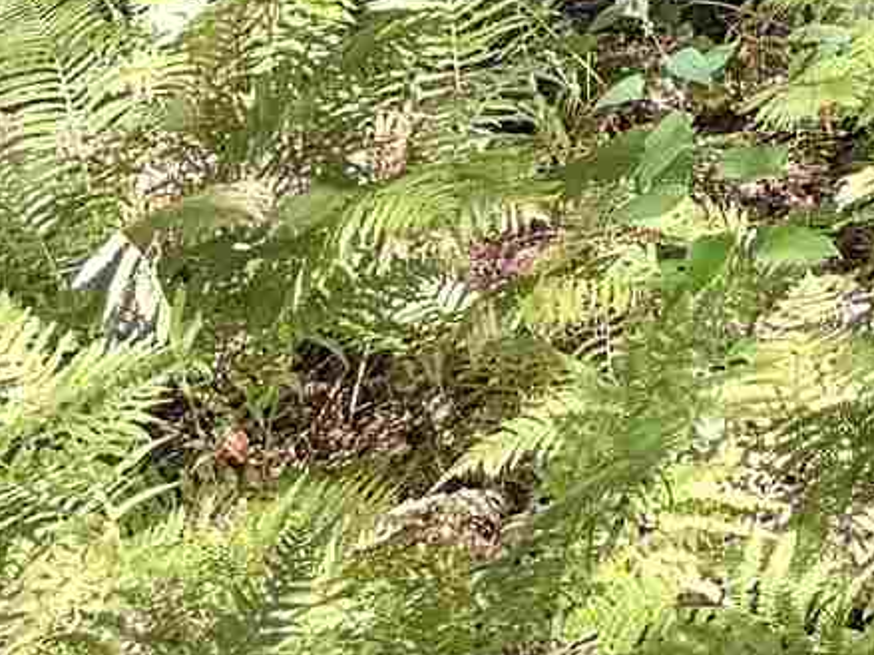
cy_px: -1366
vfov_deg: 7.6
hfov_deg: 10.6
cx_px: 1840
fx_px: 4241
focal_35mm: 168
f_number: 1.78
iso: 125
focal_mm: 6.76
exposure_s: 1/121
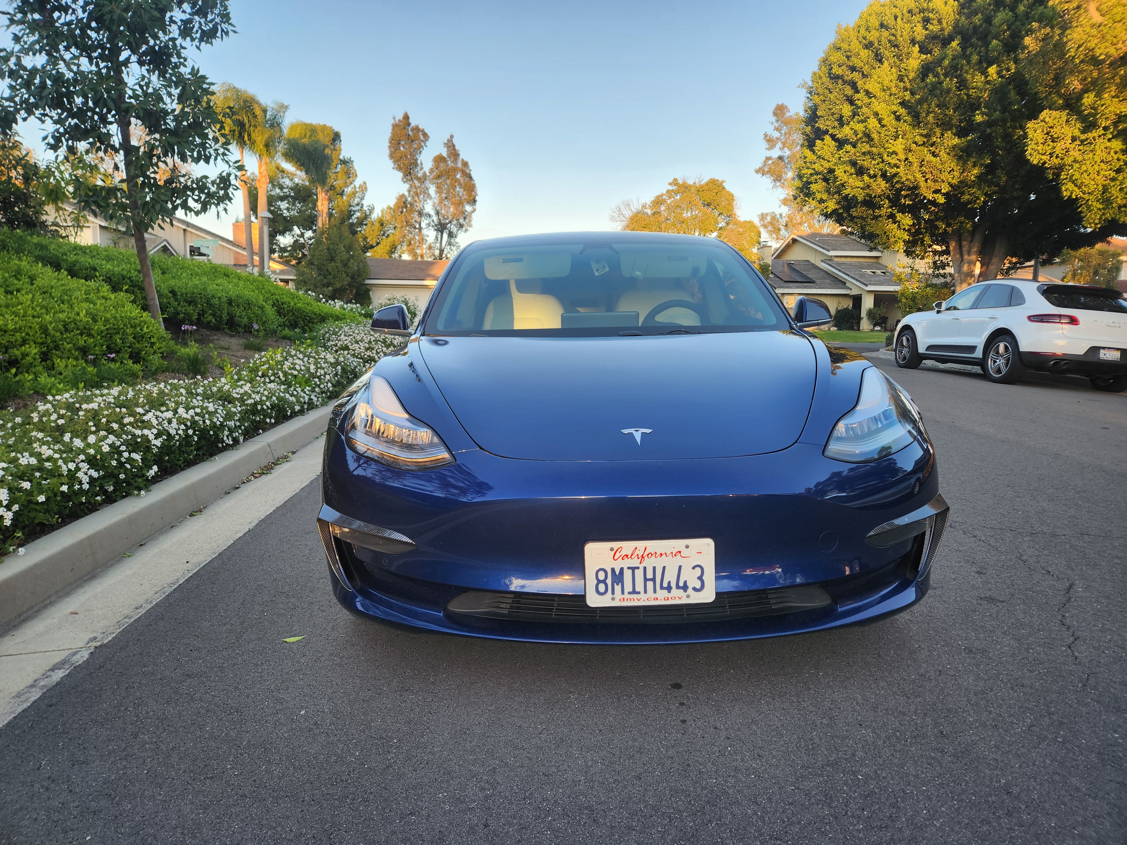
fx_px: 749
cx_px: 564
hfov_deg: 73.9
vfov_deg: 58.9
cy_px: 422
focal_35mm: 23
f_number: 1.8
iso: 25
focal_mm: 5.4
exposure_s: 1/180
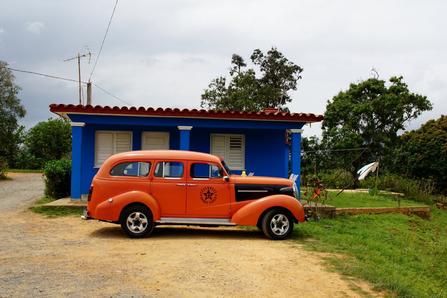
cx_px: 224
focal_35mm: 39
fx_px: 484
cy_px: 149
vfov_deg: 34.2
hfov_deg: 49.6
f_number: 10
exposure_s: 1/160
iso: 100
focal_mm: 26
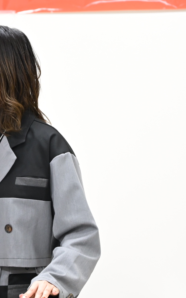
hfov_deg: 4.9
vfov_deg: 7.9
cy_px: 130
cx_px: -1
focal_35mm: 266
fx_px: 2156
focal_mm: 120
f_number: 4
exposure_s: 1/250
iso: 2500
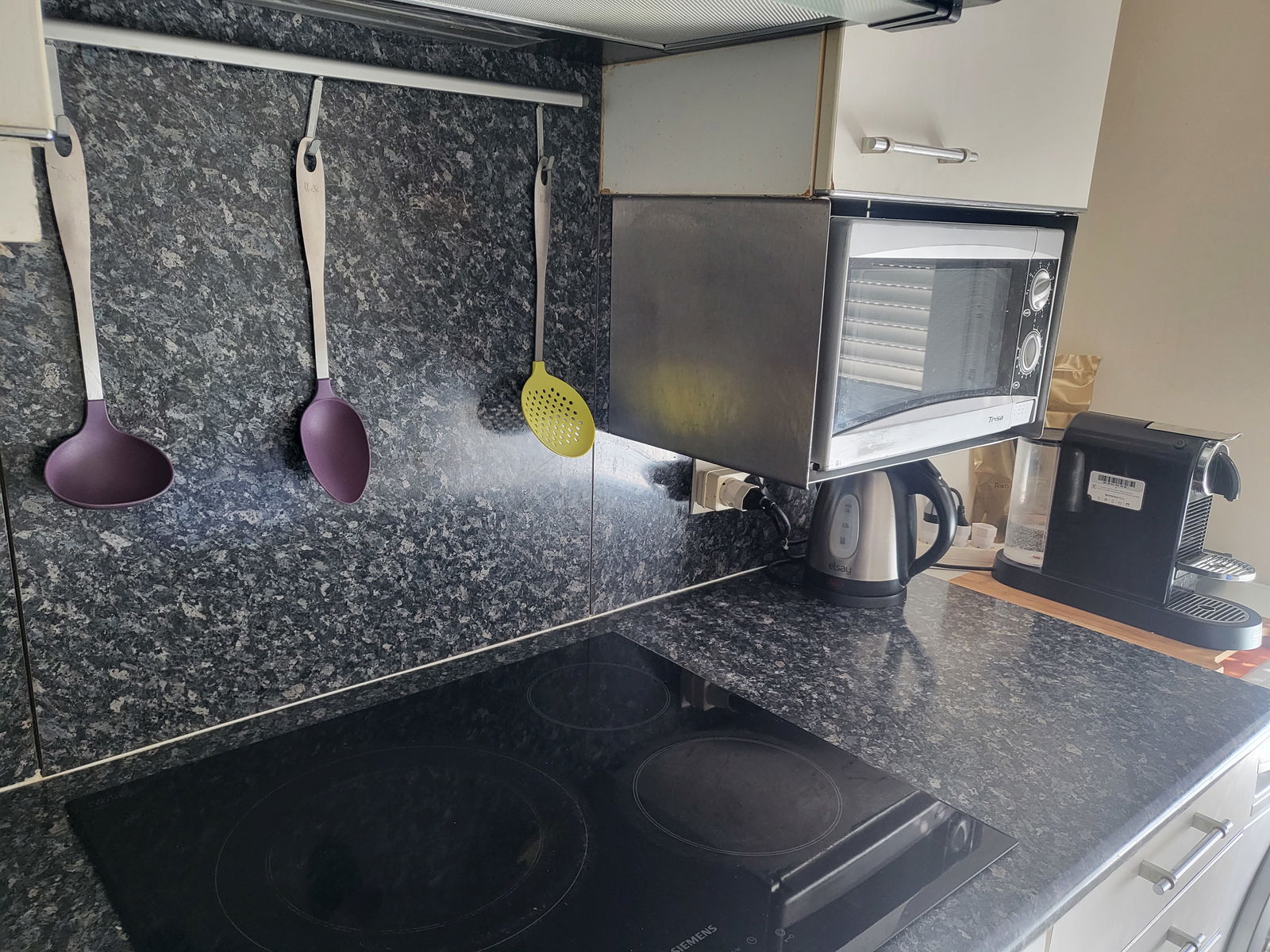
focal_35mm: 26
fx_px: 954
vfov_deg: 53.1
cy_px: 476
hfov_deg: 67.3
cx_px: 635
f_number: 1.8
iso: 200
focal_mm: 4.25
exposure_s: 1/50
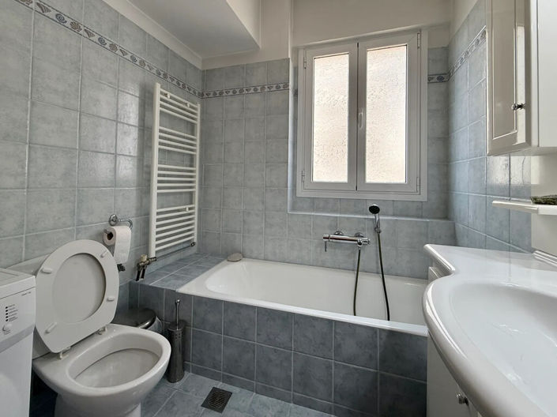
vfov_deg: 85.6
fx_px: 225
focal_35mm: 14
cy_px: 208
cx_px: 278
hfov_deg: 102.1
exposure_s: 1/100
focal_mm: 2.22
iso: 80
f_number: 2.2
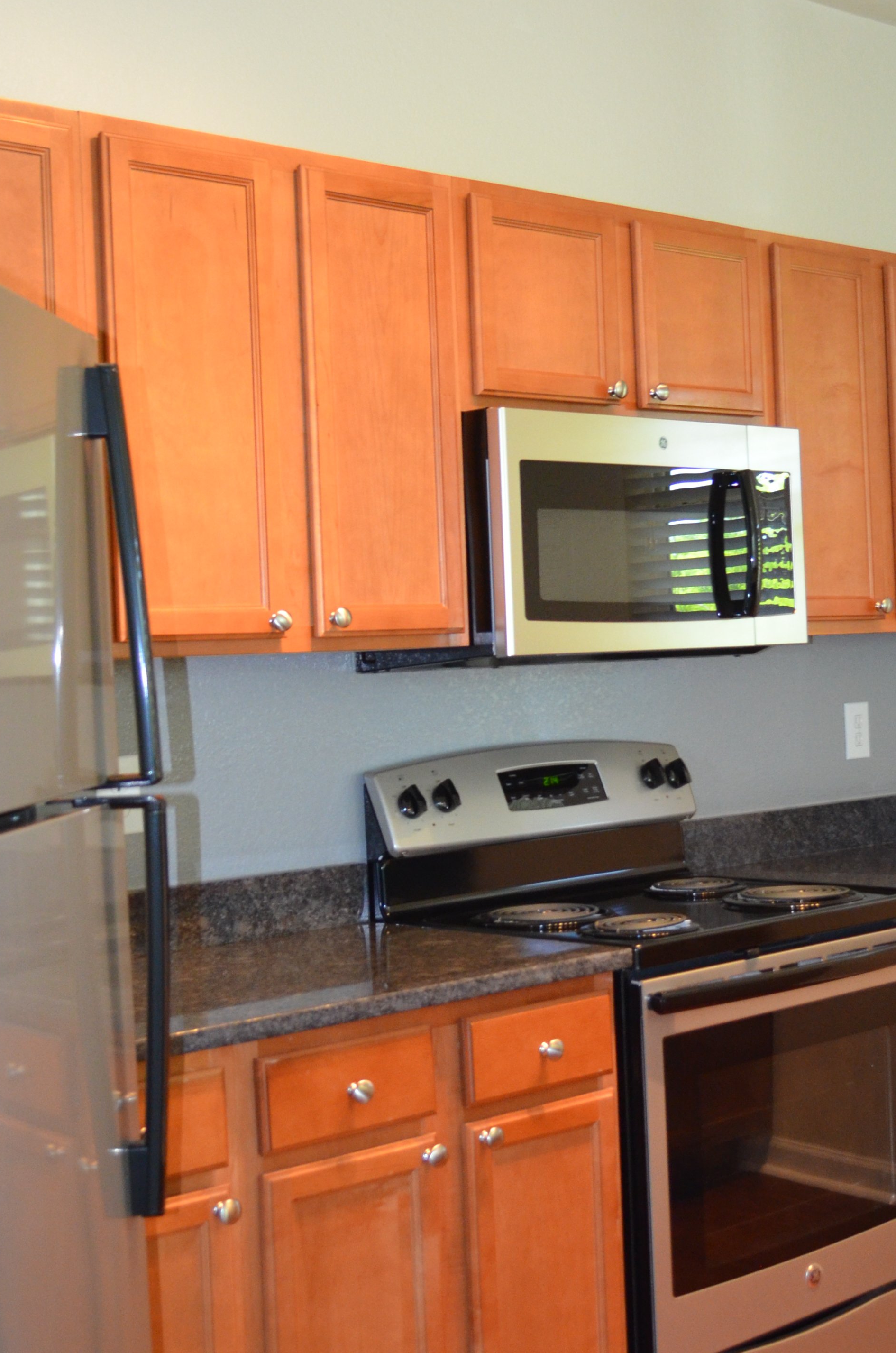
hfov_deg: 23.6
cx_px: 539
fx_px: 2137
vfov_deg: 35.1
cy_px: 662
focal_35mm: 57
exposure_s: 1/60
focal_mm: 22
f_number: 3.8
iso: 1250
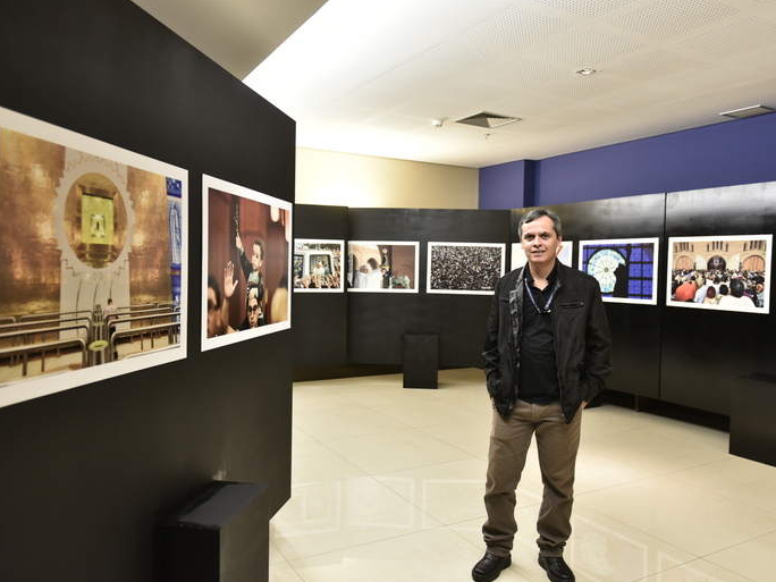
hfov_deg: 65.3
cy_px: 292
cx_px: 395
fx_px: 605
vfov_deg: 51.4
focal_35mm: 27
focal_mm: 24
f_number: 3.5
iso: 1000
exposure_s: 1/60
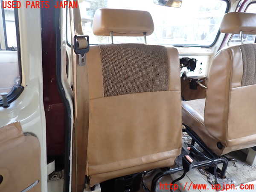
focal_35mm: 25
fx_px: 185
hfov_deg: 69.4
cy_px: 96
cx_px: 128
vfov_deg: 54.9
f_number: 2
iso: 160
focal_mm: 4.5
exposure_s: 1/60
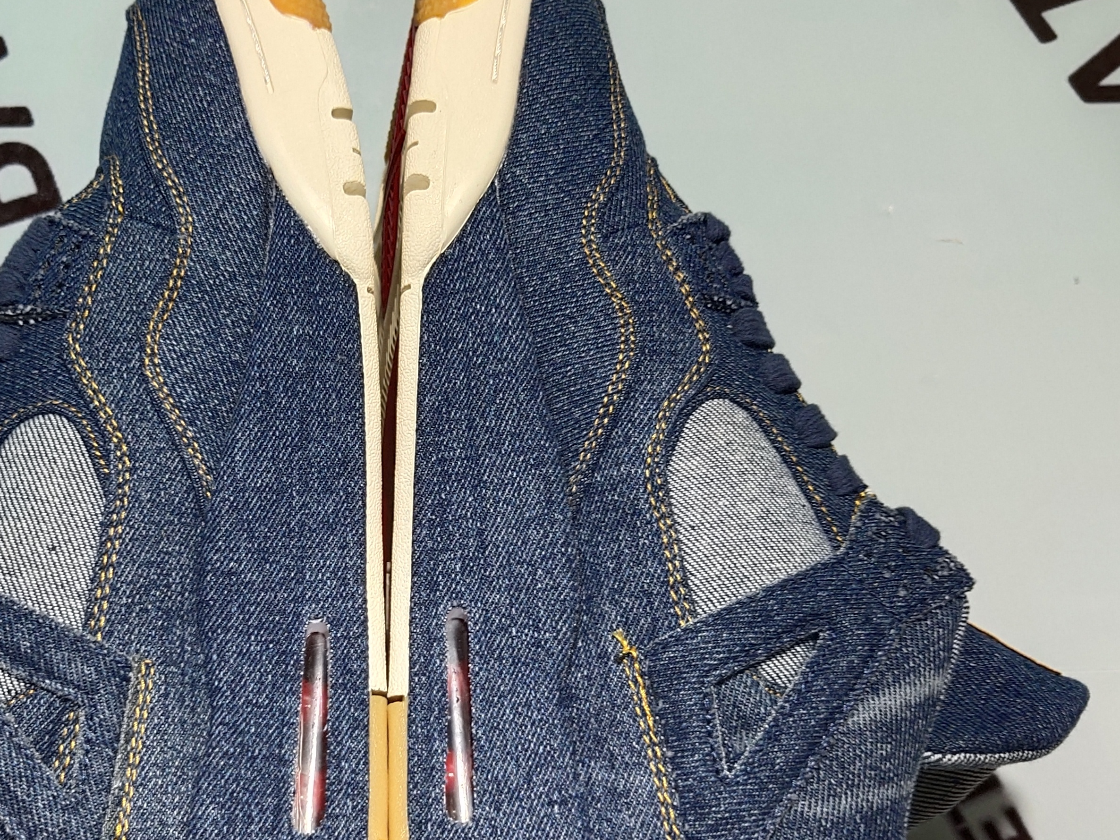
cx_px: 362
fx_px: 1650
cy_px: 509
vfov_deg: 28.5
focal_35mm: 51
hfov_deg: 37.0
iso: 50
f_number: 1.79
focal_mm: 4.35
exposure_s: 1/1041
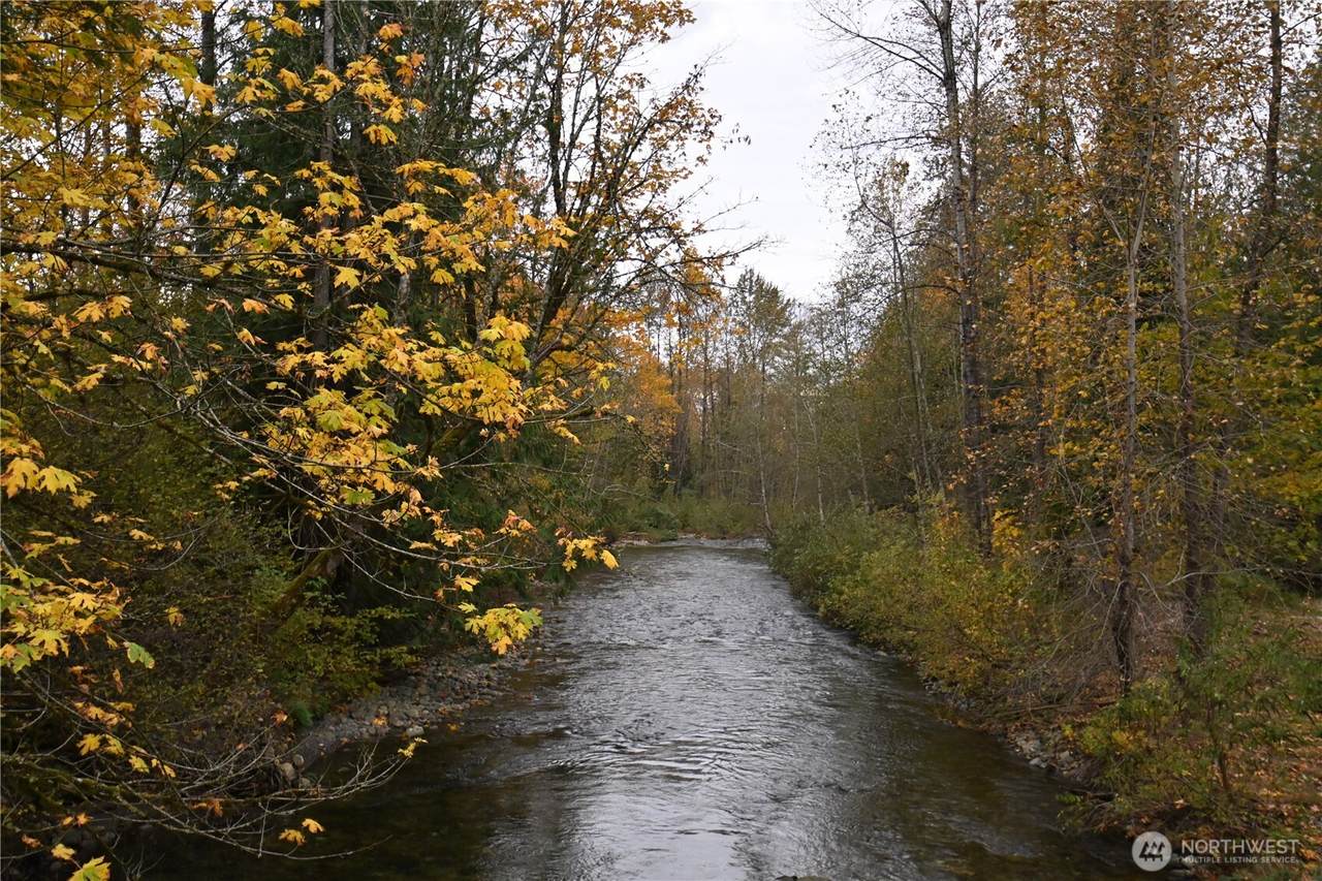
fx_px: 1322
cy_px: 440
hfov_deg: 53.1
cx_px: 661
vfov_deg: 36.9
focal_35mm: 36
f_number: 4.5
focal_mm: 24
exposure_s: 1/800
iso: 1400
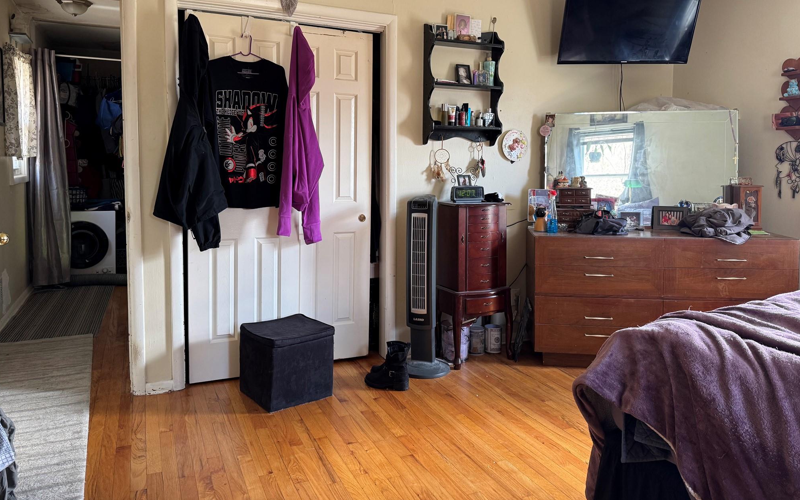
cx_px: 404
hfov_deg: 70.4
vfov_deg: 47.3
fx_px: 567
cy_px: 197
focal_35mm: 26
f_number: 1.78
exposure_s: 1/66
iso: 200
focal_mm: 6.76
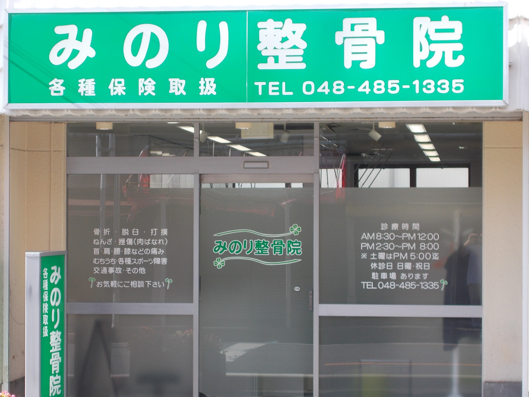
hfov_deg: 16.7
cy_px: 205
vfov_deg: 12.6
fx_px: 1803
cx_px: 225
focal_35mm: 118
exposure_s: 1/60
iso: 80
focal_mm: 17.6
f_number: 5.5
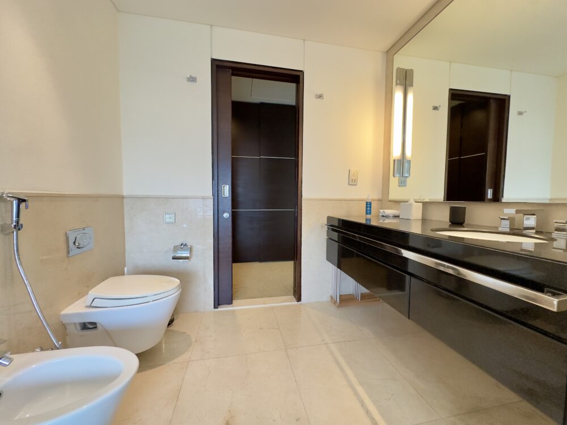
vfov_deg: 85.7
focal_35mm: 14
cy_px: 212
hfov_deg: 102.1
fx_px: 229
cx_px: 284
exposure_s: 1/100
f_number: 2.2
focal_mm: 2.22
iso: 250
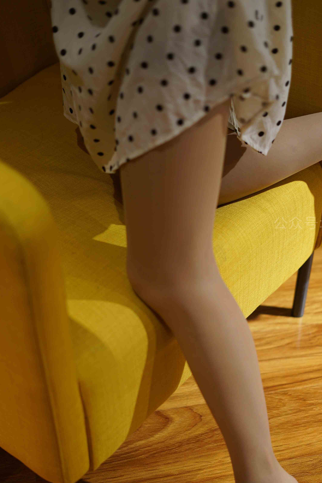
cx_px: 209
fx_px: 885
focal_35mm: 66
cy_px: 312
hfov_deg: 20.6
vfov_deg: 30.3
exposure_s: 1/160
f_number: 1.8
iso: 200
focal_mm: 50
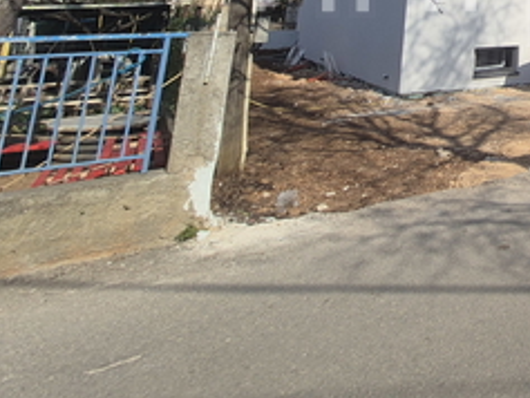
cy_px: -114
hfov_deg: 36.0
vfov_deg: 31.7
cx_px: 682
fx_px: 536
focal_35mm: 35
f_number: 2.2
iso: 50
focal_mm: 2.2
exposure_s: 1/3816
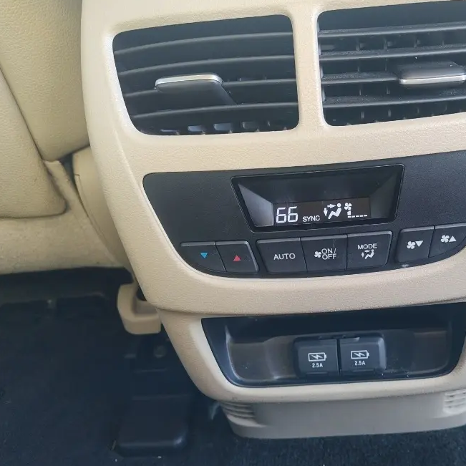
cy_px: 210
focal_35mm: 32
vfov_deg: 51.0
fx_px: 487
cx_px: 330
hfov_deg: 49.7
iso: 403
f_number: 1.8
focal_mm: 5.56
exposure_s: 1/60
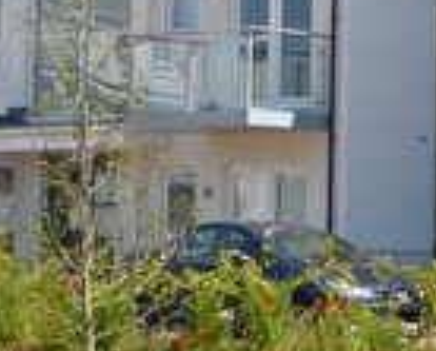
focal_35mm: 232
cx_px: 496
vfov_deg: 6.6
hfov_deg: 8.2
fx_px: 3000
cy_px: -125
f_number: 4.2
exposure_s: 1/640
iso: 100
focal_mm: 8.5
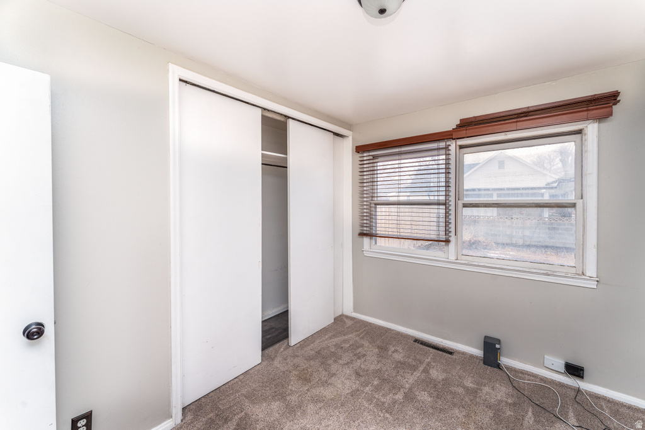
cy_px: 215
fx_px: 251
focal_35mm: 14
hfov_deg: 104.2
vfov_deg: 81.2
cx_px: 322
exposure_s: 1/100
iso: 320
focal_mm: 14
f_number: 8
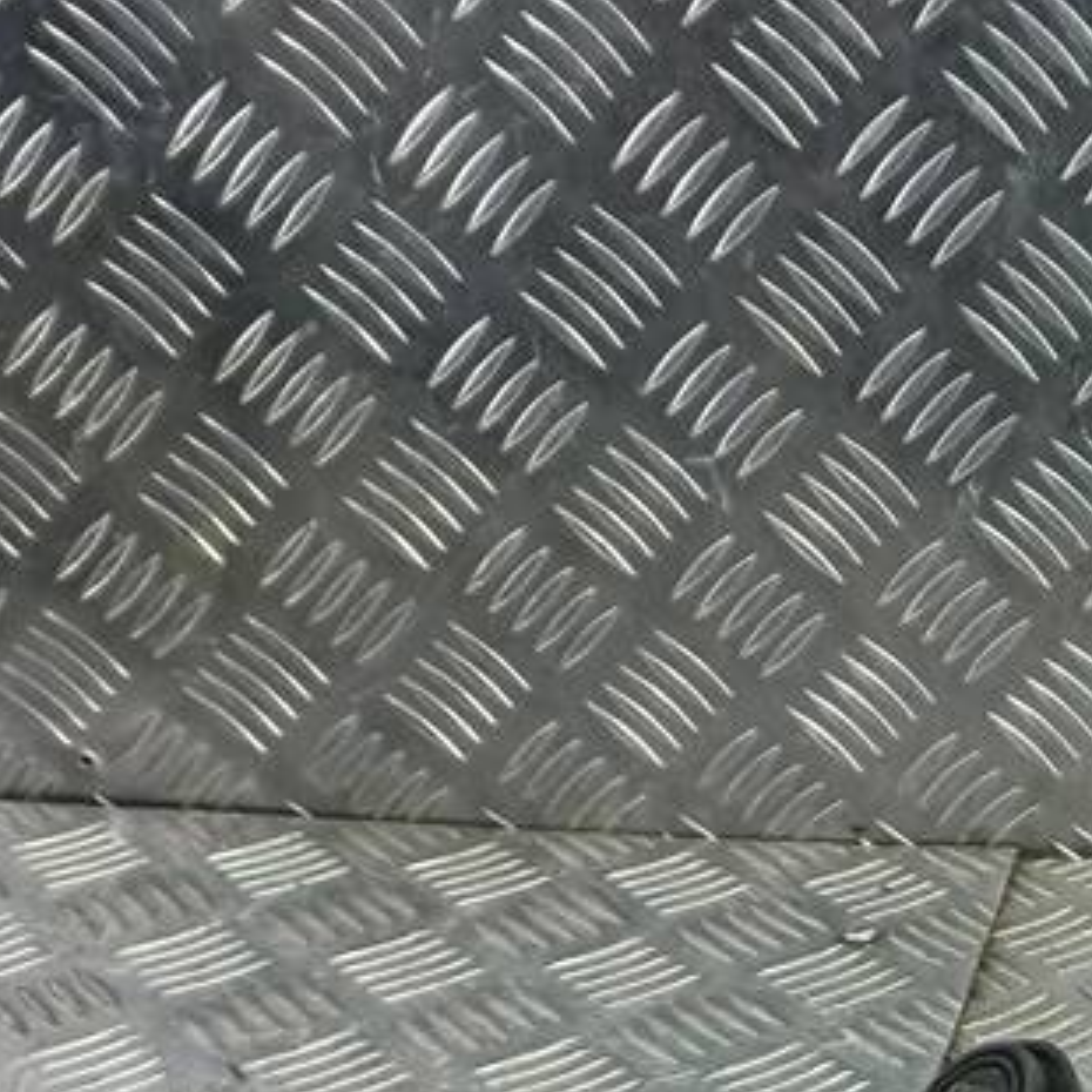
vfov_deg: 22.3
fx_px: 2605
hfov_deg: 21.7
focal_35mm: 73
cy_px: 1222
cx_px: 1349
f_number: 1.8
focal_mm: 4.6
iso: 64
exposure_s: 1/50
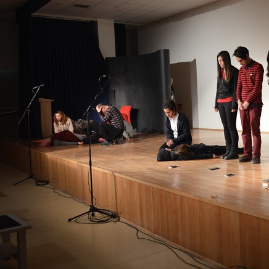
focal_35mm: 43
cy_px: 132
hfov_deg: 38.1
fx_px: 378
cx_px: 203
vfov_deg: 39.2
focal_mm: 22
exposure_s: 1/15
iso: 400
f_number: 4
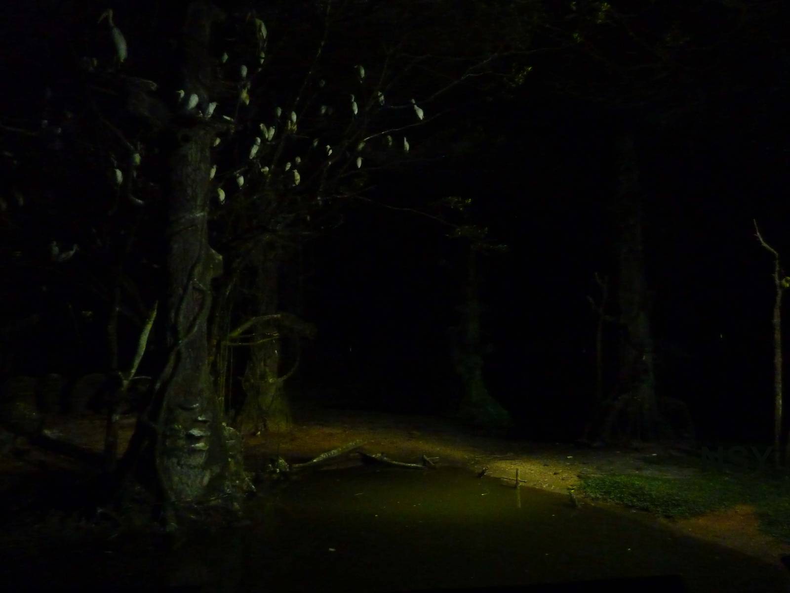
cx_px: 395
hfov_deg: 69.4
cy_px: 296
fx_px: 571
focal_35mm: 25
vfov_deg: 54.9
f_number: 3.3
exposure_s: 1/8
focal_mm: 4.1
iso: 800
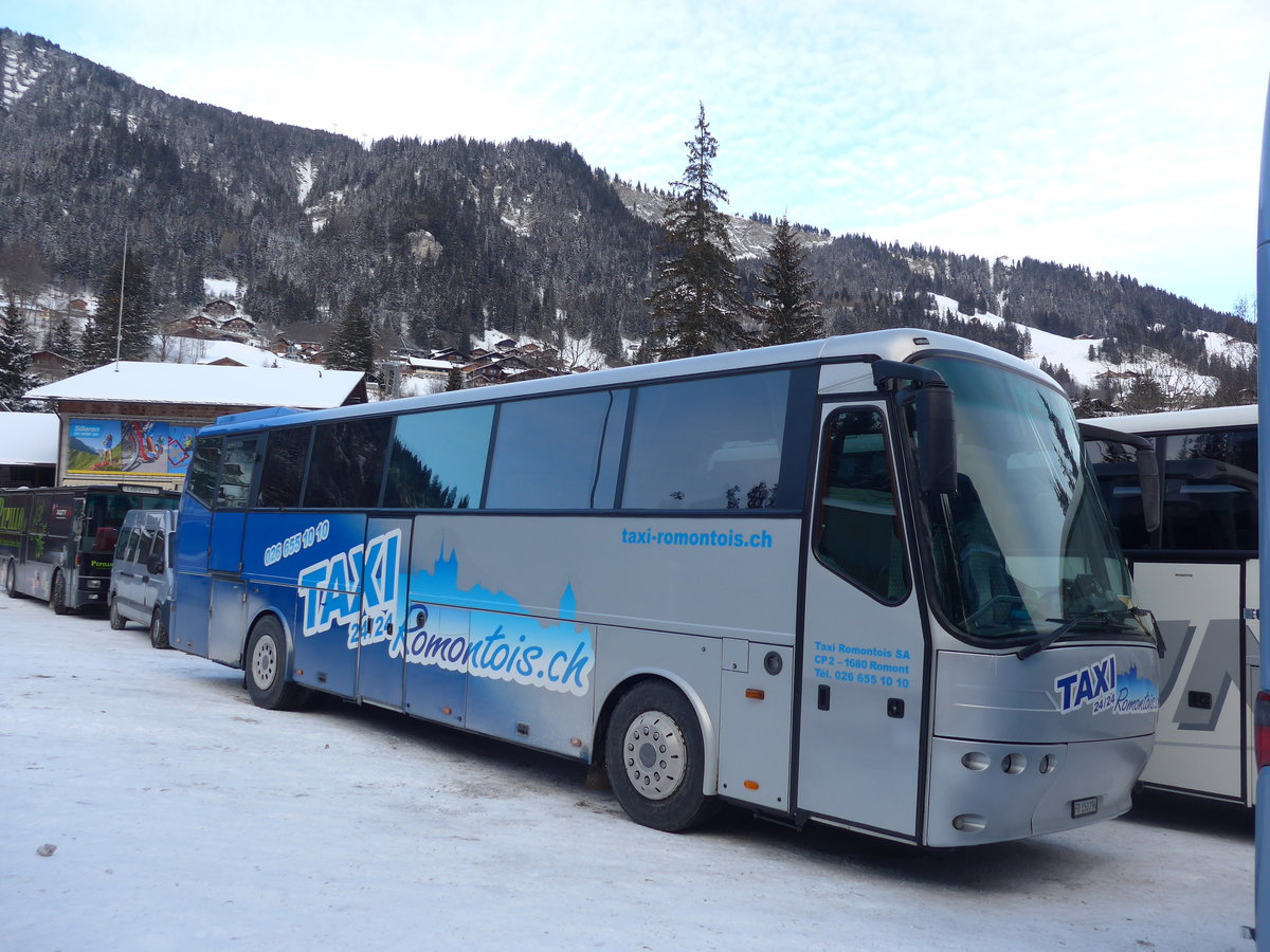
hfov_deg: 61.7
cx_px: 635
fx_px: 1064
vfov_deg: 48.2
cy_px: 476
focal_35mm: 29
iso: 80
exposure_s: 1/320
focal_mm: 6
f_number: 2.8
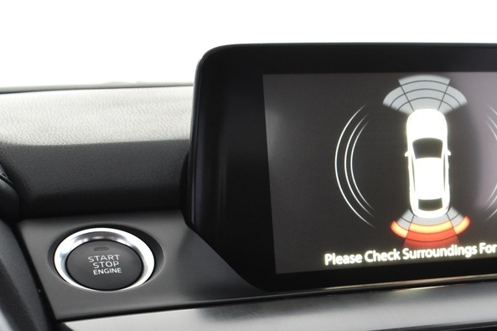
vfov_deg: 15.7
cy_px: 450
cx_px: 406
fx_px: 1132
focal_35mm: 82
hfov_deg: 24.3
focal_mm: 20
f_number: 5.6
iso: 1250
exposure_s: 1/13
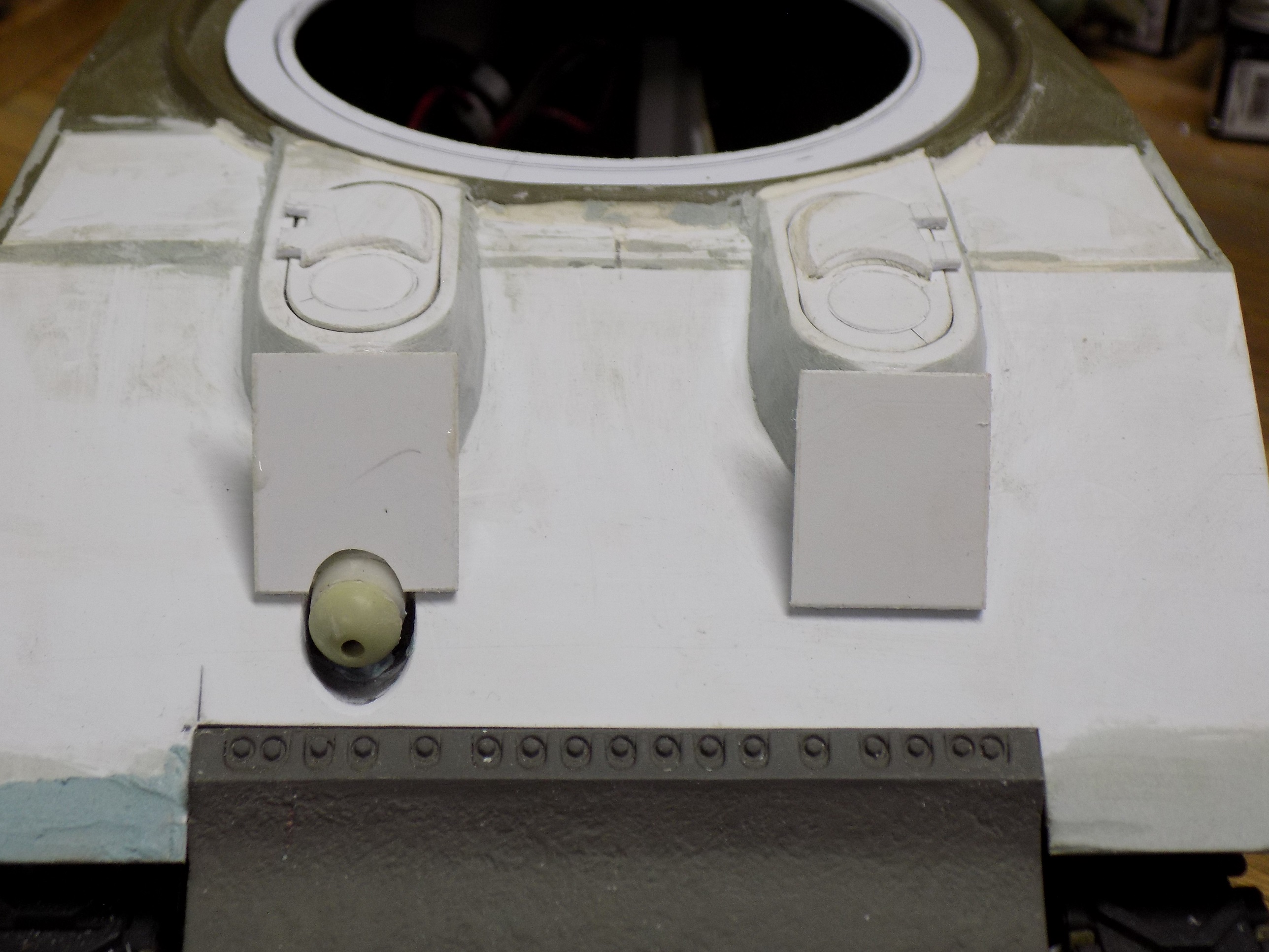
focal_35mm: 52
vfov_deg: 28.0
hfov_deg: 36.8
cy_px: 476
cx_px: 634
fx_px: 1906
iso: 125
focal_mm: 9.3
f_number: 3.9
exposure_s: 1/30
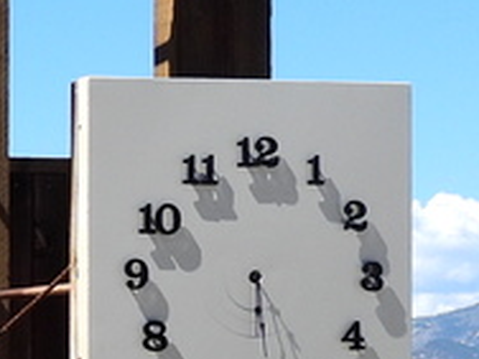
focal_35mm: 225
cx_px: -561
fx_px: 3113
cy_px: 397
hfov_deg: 8.3
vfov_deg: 6.6
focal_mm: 5.9
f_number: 3.2
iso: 100
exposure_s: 1/1250
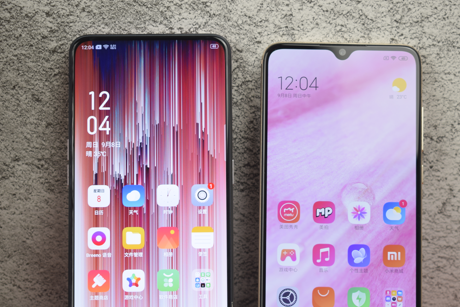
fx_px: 1112
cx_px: 257
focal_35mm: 87
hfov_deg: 23.4
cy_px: 186
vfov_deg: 15.7
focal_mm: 42
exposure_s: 1/20
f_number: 5
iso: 100
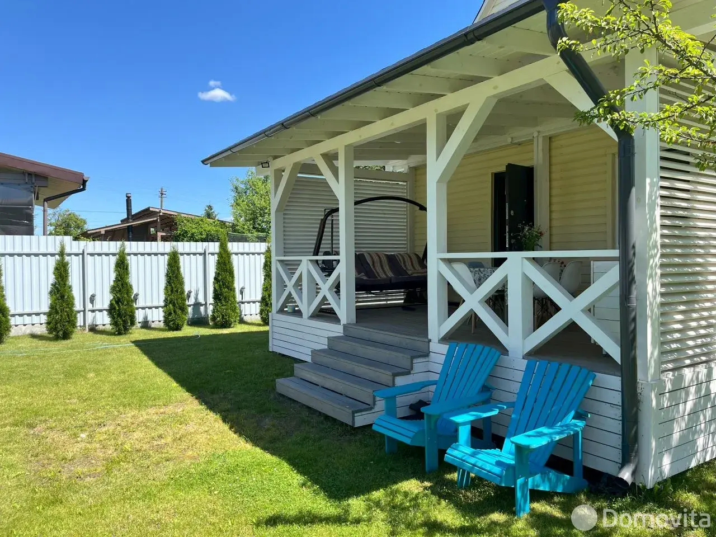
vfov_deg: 53.1
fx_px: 538
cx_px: 358
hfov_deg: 67.3
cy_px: 268
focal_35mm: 26
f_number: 1.6
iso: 50
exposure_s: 1/1623
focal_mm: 5.1
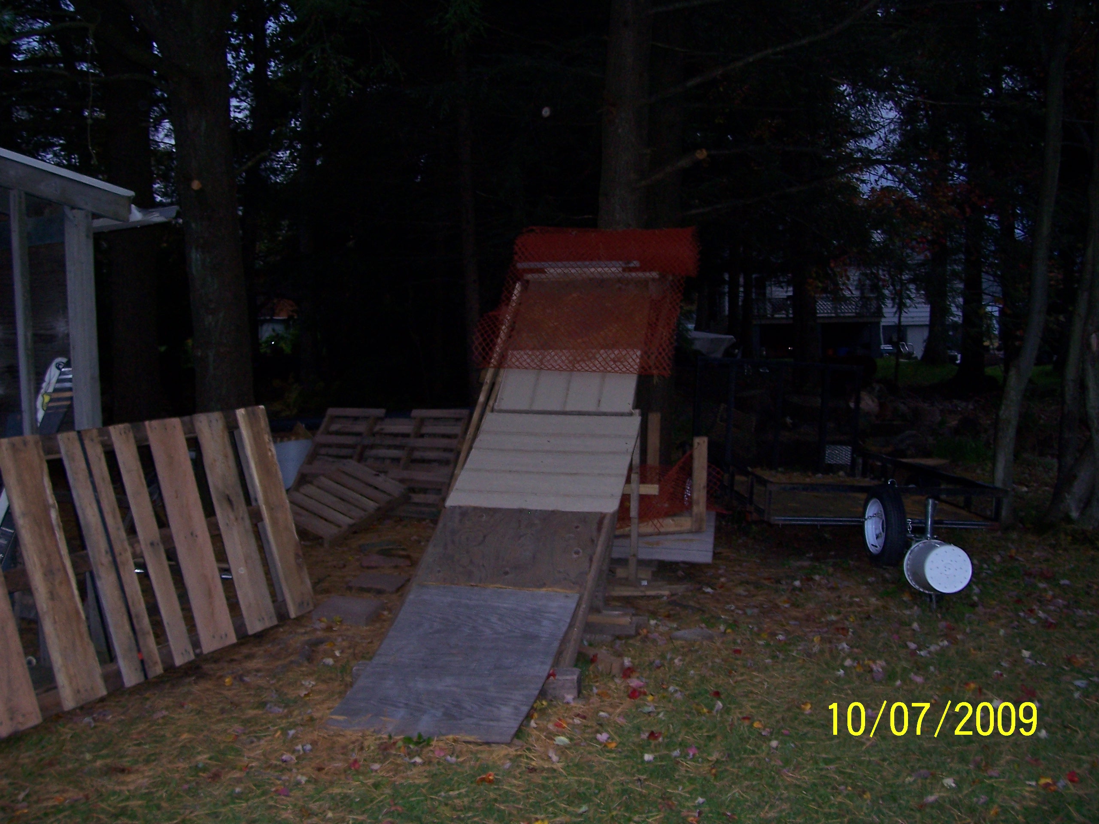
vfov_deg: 41.8
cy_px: 412
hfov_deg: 54.0
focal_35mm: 34
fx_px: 1079
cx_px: 550
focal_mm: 5.6
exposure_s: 1/60
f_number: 2.7
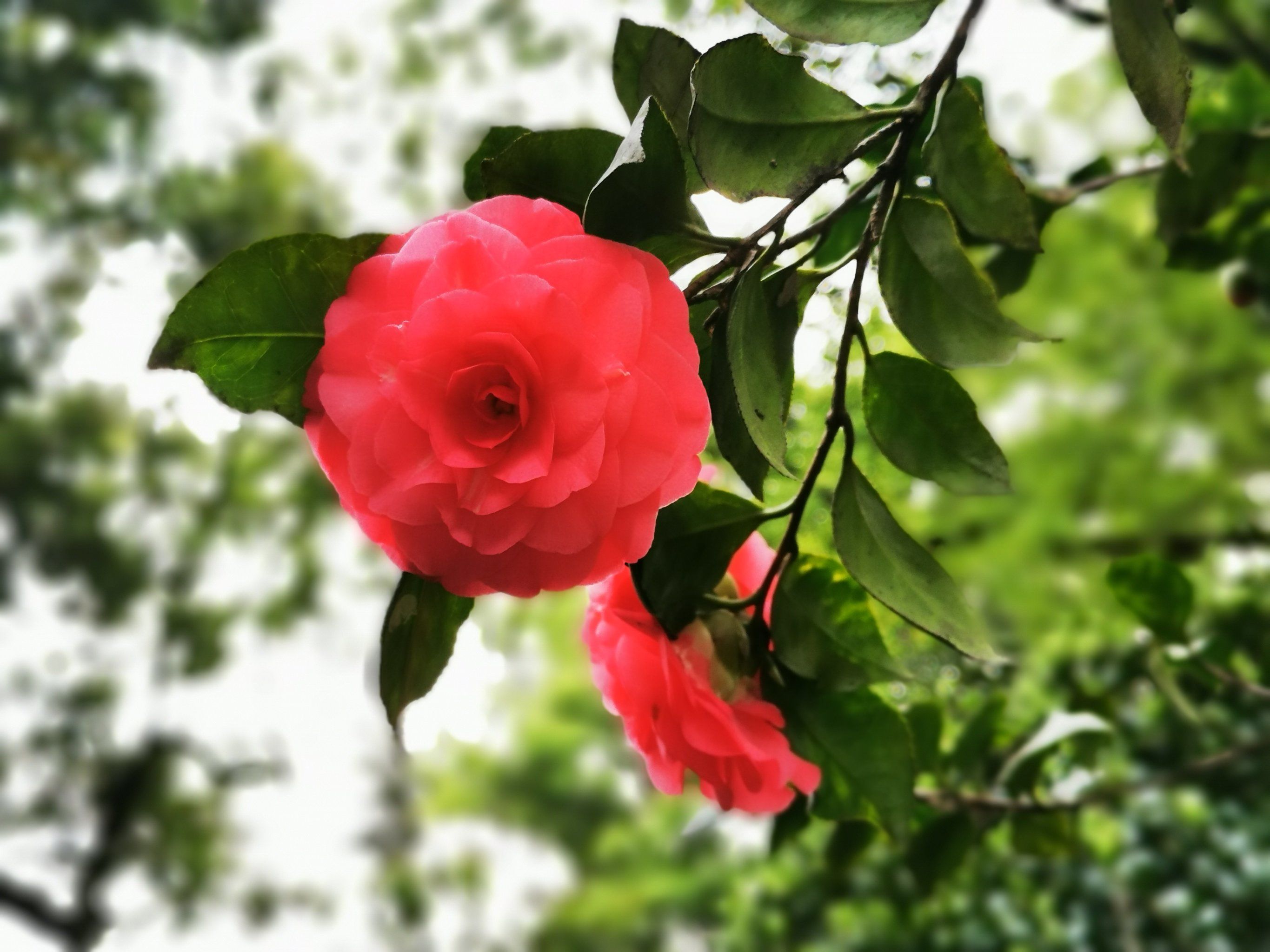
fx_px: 1981
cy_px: 476
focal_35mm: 54
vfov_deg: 27.0
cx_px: 635
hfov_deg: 35.5
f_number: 2.8
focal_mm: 5.58
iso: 50
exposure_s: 1/213
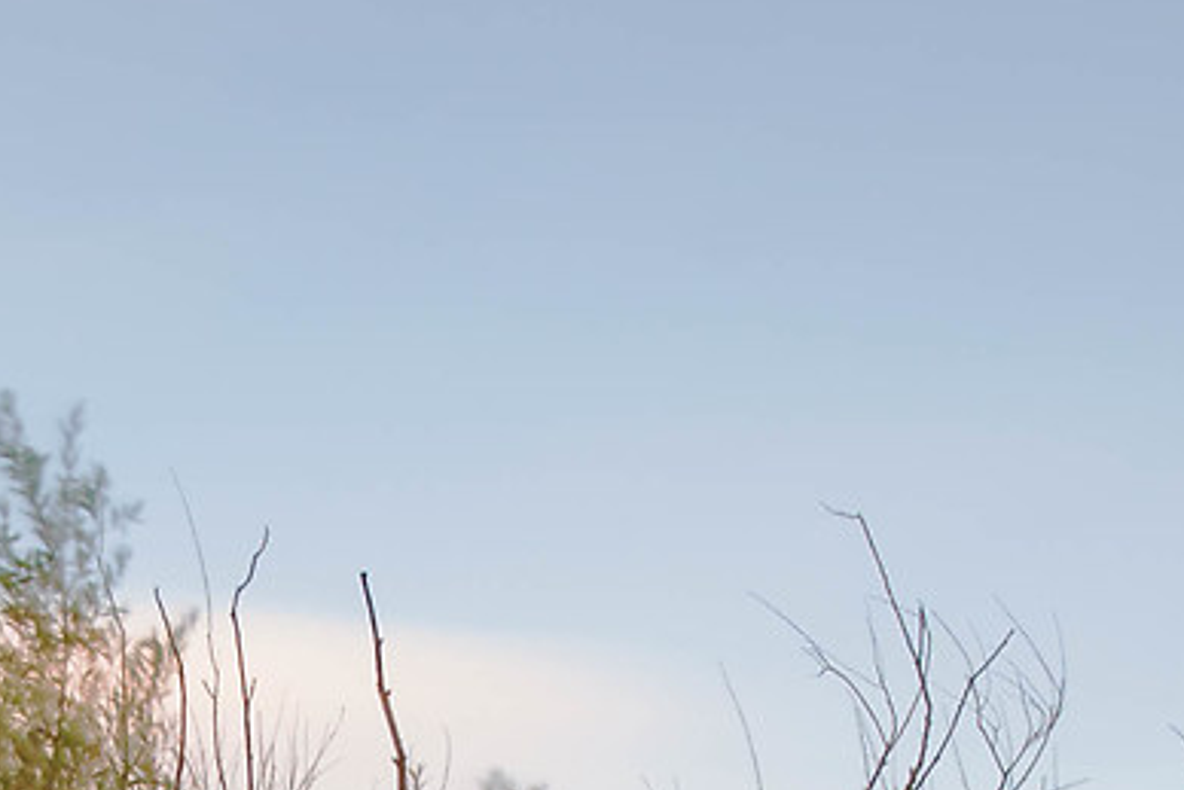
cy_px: 1690
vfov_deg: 9.7
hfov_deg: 15.6
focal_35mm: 130
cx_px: 180
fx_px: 4277
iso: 100
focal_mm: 21
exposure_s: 180
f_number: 11
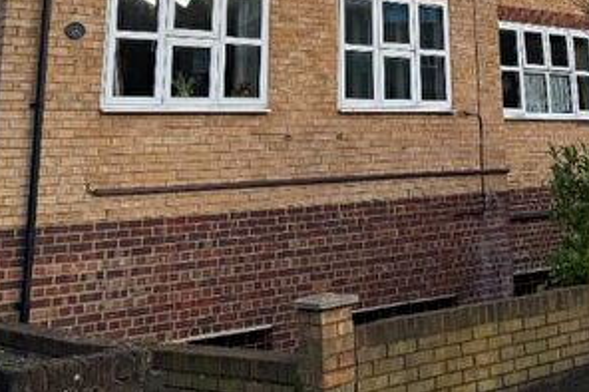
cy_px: -126
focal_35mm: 59
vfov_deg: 20.8
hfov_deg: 33.2
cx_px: 446
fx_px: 965
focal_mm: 6.76
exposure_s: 1/1311
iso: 80
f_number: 1.78
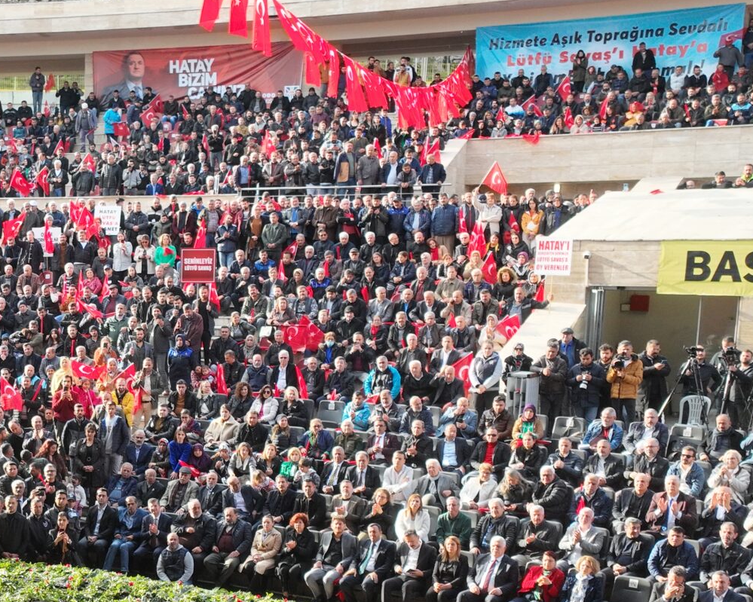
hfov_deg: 29.4
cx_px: 4
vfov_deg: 25.0
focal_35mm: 60
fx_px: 1337
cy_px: 472
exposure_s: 1/800
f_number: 2.8
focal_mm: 12.29
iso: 400
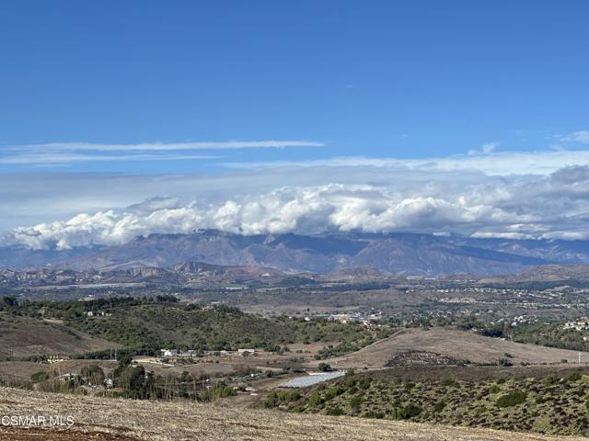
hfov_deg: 25.3
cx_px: 294
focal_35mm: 77
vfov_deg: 19.1
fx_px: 1310
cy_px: 220
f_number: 2.8
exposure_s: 1/853
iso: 32
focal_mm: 9
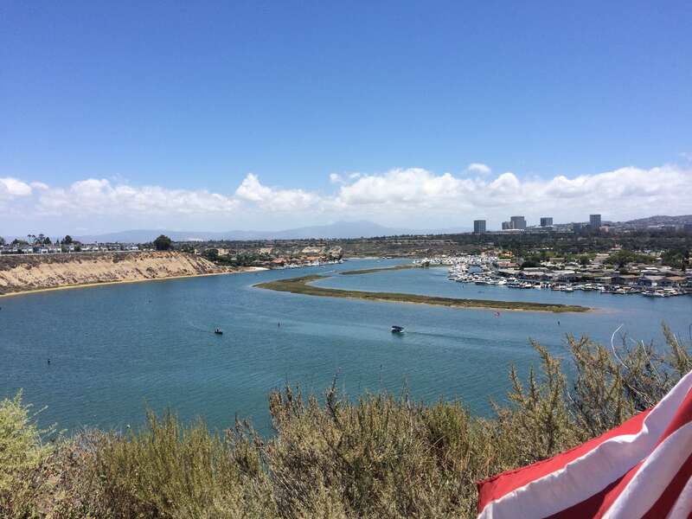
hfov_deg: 61.7
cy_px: 260
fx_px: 580
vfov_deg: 48.2
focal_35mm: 29
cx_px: 346
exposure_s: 1/3165
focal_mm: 4.15
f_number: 2.2
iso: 32
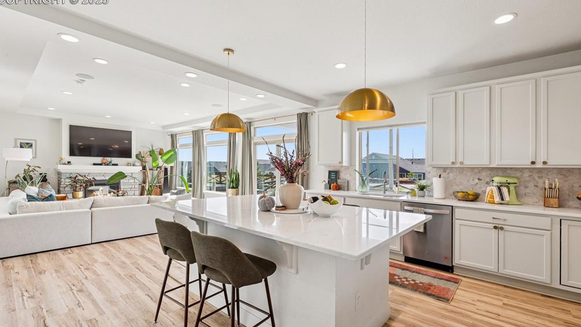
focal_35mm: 17
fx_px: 255
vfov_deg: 65.3
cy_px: 170
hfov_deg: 97.5
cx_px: 291
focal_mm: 15.5
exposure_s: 1/20
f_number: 11
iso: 100
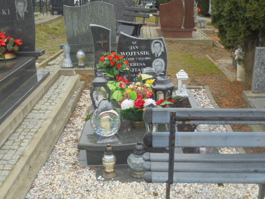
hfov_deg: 43.9
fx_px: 329
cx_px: 132
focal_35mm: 43
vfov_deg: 33.6
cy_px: 100
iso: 100
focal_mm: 7.8
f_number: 4.5
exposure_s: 1/60
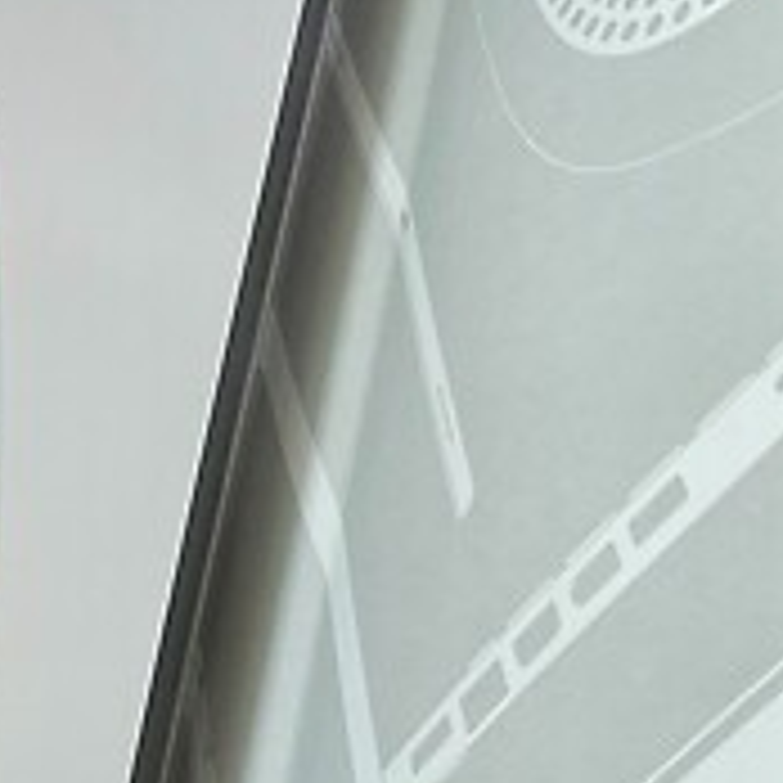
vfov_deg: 17.7
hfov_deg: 16.3
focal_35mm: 97
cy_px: 695
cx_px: -418
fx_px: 2482
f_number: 1.8
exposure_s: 1/60
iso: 40
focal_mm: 3
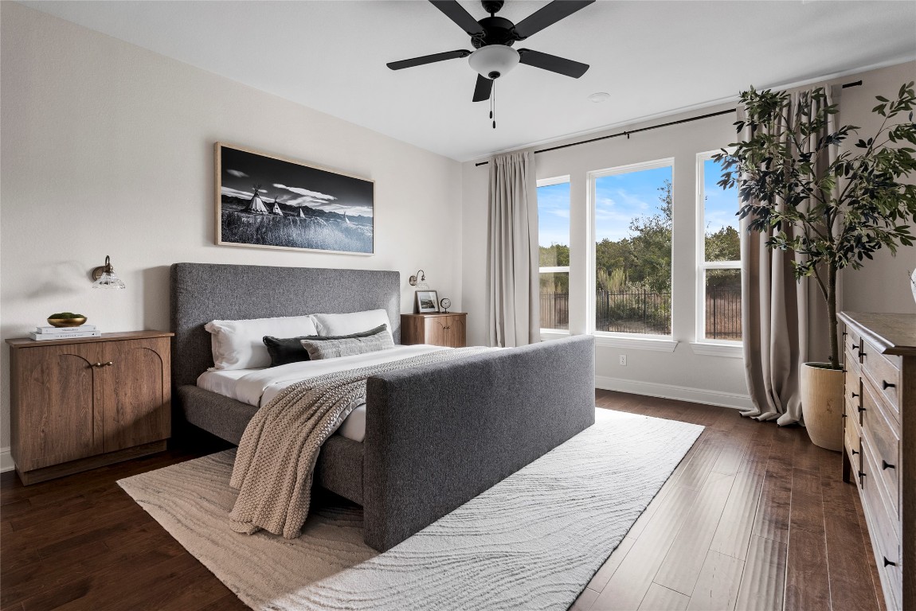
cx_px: 458
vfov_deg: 70.5
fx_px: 433
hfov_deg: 93.2
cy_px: 306
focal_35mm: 17
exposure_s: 1/10
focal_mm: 17
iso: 400
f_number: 7.1
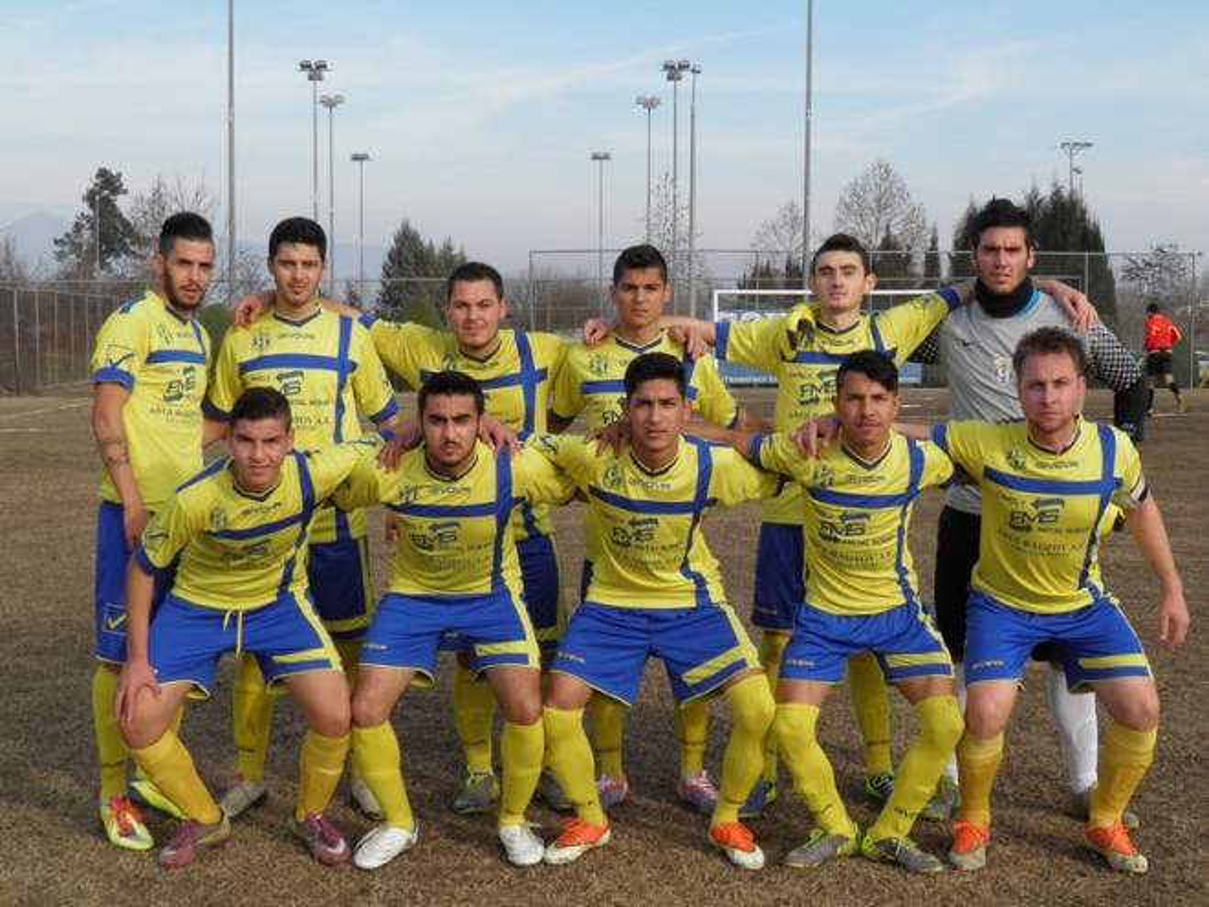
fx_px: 1711
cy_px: 454
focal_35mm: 49
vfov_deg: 29.7
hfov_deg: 38.9
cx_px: 604
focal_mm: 8.9
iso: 50
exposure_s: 1/200
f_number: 5.5
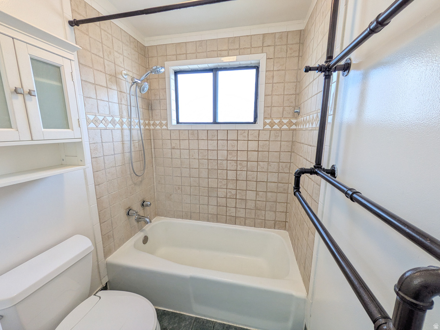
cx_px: 220
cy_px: 165
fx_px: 178
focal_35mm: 14
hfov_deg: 102.1
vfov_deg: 85.7
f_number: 2.2
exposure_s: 1/60
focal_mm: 1.83
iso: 97
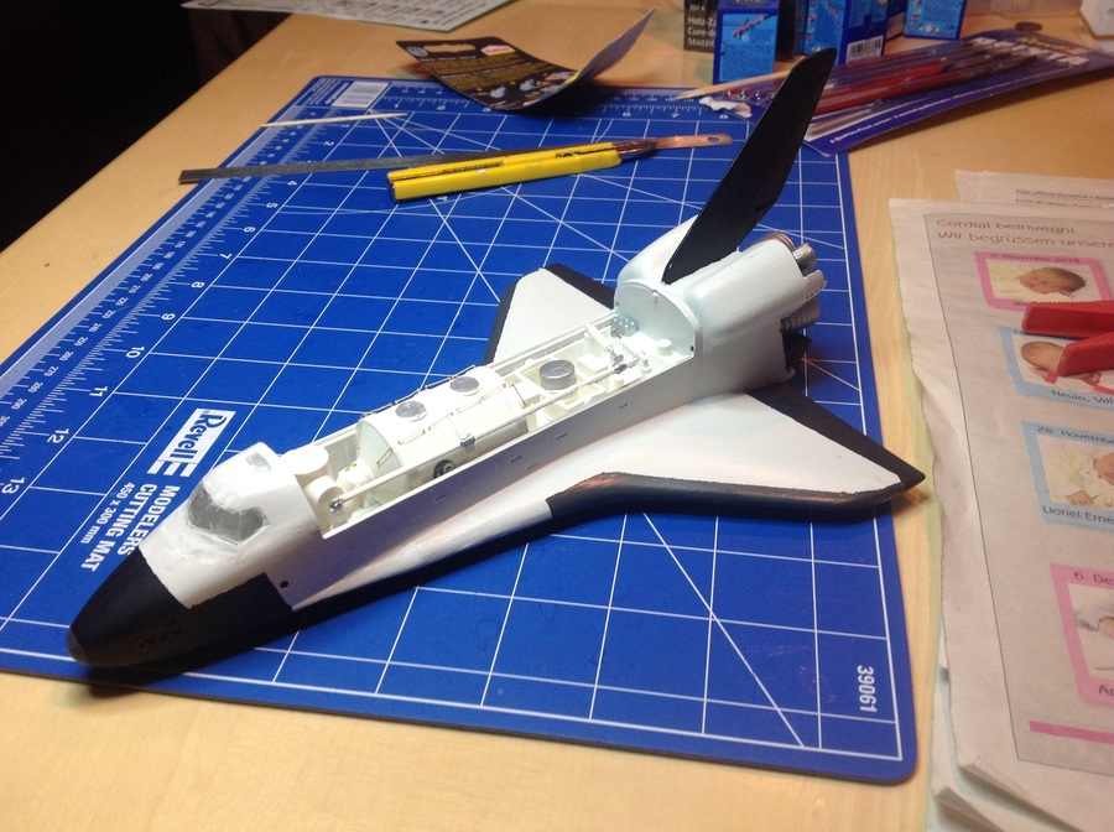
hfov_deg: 52.7
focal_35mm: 35
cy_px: 416
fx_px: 1125
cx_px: 557
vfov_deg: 40.6
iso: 64
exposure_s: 1/33
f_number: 2.4
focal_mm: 4.28
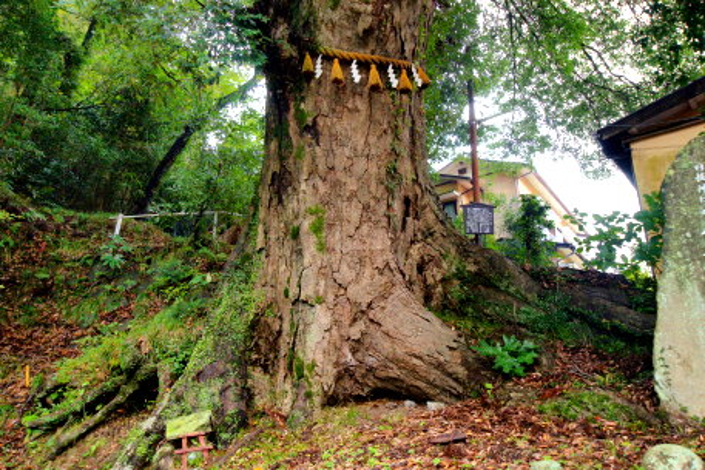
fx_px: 686
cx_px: 352
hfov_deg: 54.4
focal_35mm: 35
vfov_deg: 37.9
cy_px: 235
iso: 640
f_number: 8
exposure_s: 1/80
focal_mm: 35
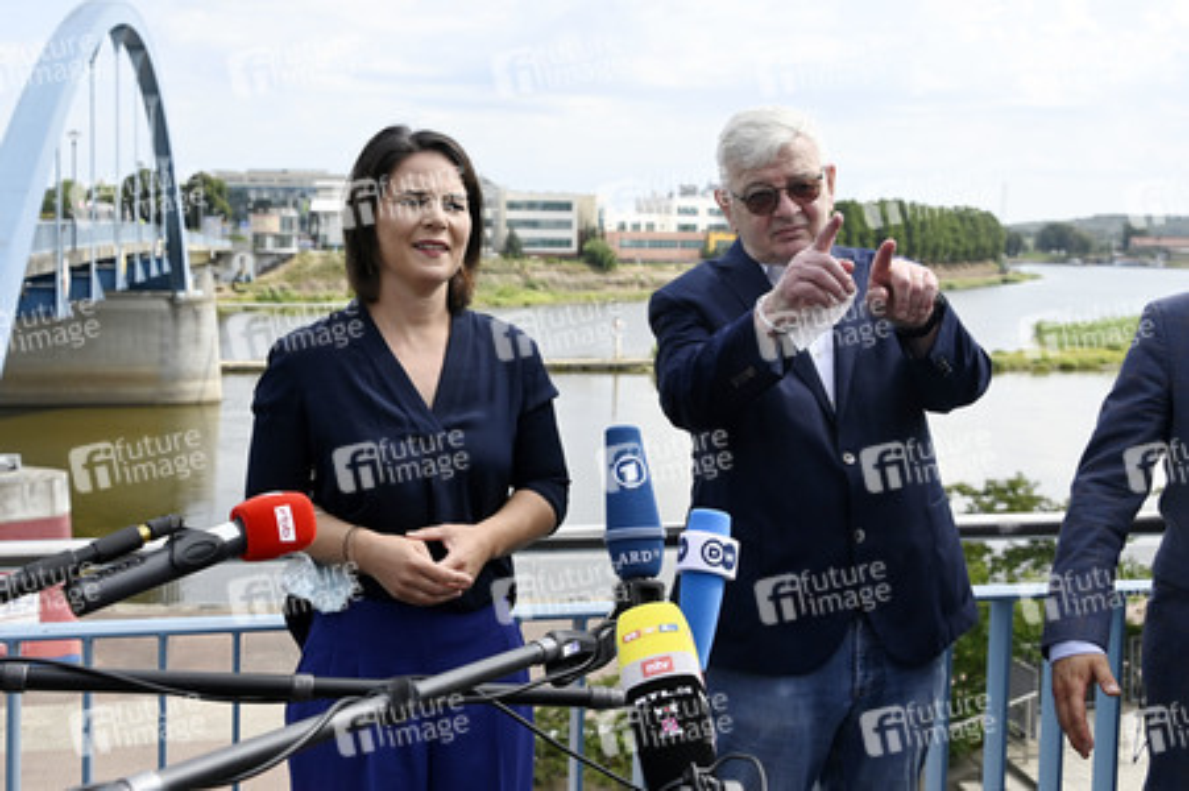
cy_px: 396
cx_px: 594
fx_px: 1188
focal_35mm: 36
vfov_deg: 36.8
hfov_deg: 53.2
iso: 1250
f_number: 6.3
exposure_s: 1/4000
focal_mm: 36
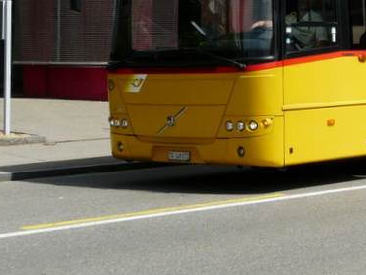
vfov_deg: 13.0
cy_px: 23
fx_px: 1195
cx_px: 389
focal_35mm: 113
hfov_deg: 16.9
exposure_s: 1/500
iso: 100
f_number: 5.6
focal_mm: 6.8
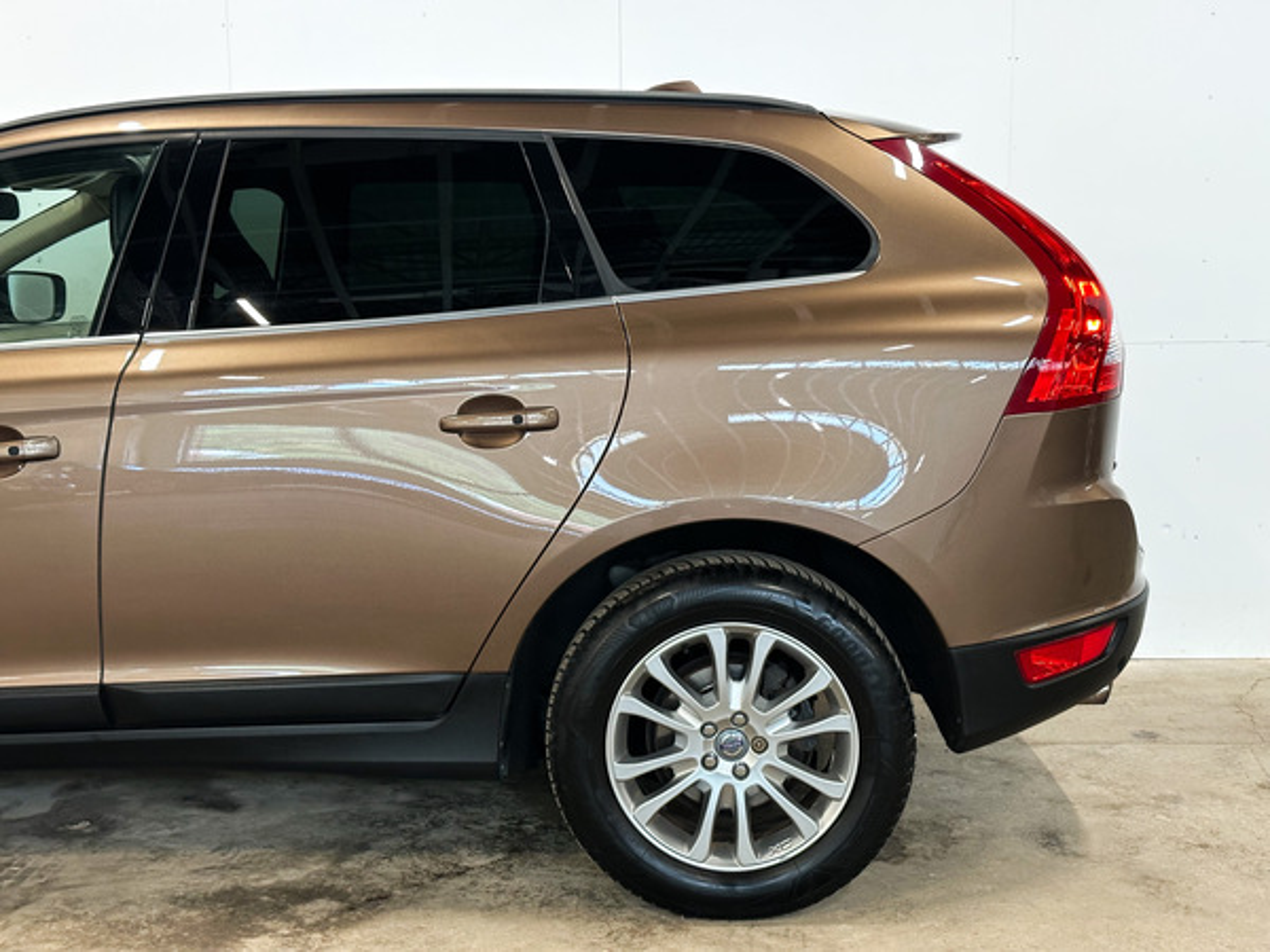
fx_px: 1761
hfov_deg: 39.7
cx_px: 635
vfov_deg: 30.3
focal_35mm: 48
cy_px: 476
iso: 200
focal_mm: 6.86
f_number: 1.8
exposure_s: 1/50
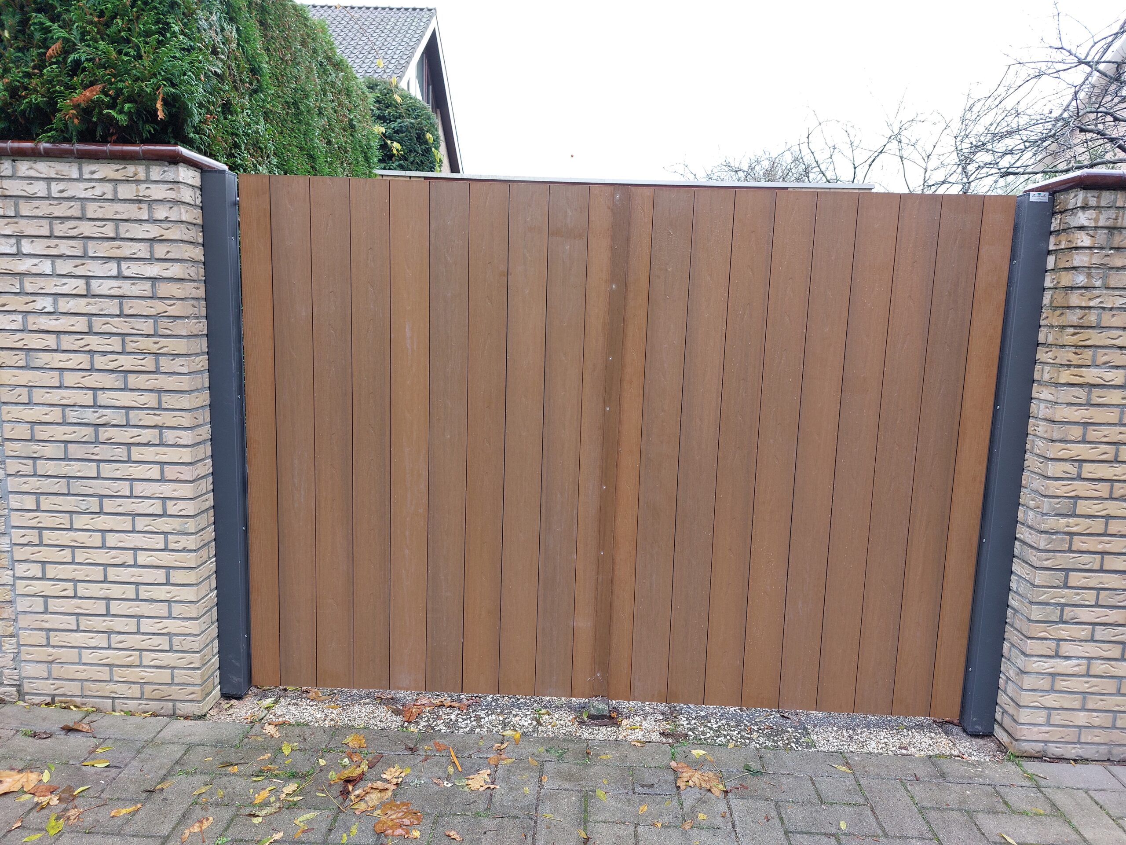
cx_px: 563
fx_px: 781
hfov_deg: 71.6
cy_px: 422
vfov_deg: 56.8
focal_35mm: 24
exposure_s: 1/50
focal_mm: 5.23
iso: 50
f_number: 1.8
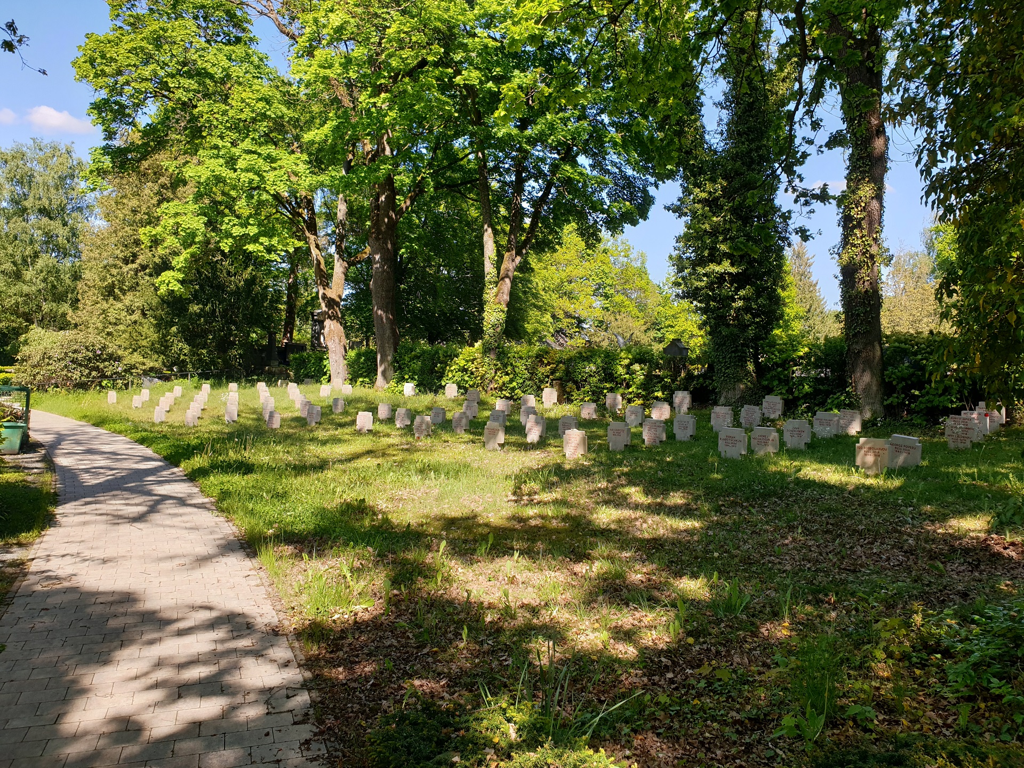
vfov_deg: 53.1
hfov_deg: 67.3
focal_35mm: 26
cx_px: 512
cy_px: 384
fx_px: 769
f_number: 2.4
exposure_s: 1/591
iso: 50
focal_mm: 4.3
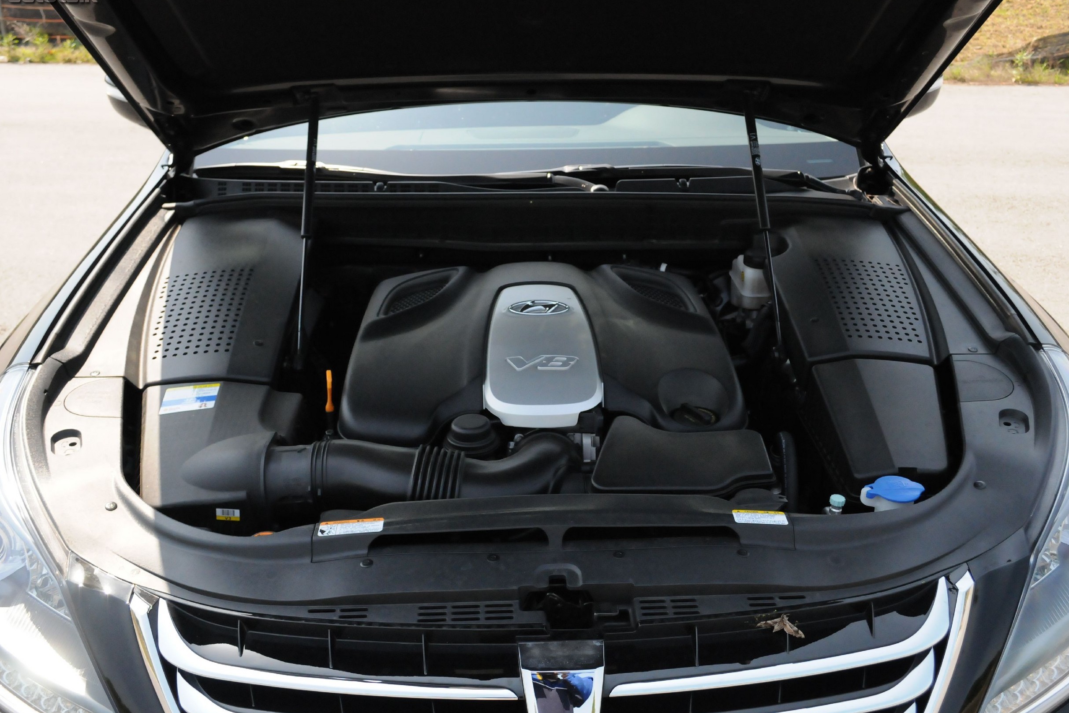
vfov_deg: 38.9
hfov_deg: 55.8
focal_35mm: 34
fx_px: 1010
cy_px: 351
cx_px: 551
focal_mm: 22
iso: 2000
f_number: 5.6
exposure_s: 1/3200
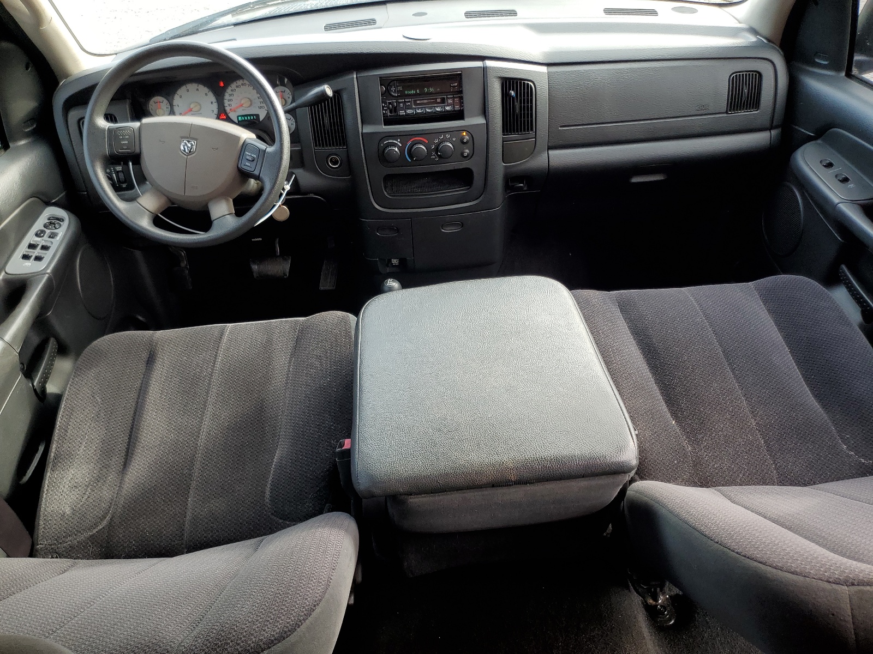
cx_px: 436
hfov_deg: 67.3
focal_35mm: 26
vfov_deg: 53.1
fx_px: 656
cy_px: 327
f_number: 1.5
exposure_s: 1/143
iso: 50
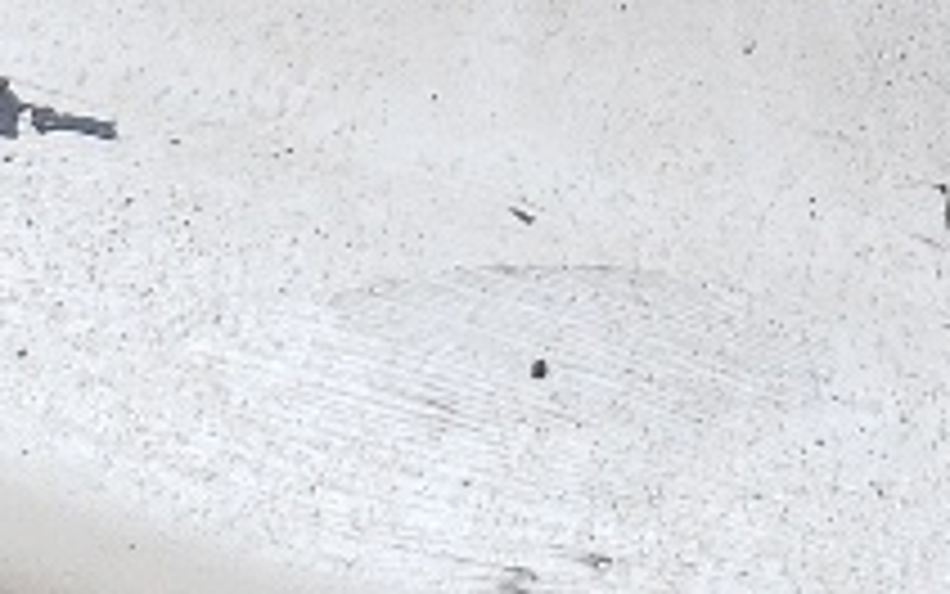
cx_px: 815
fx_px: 5413
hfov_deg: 10.0
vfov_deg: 6.0
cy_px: -882
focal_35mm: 209
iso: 50
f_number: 1.5
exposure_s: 1/1429
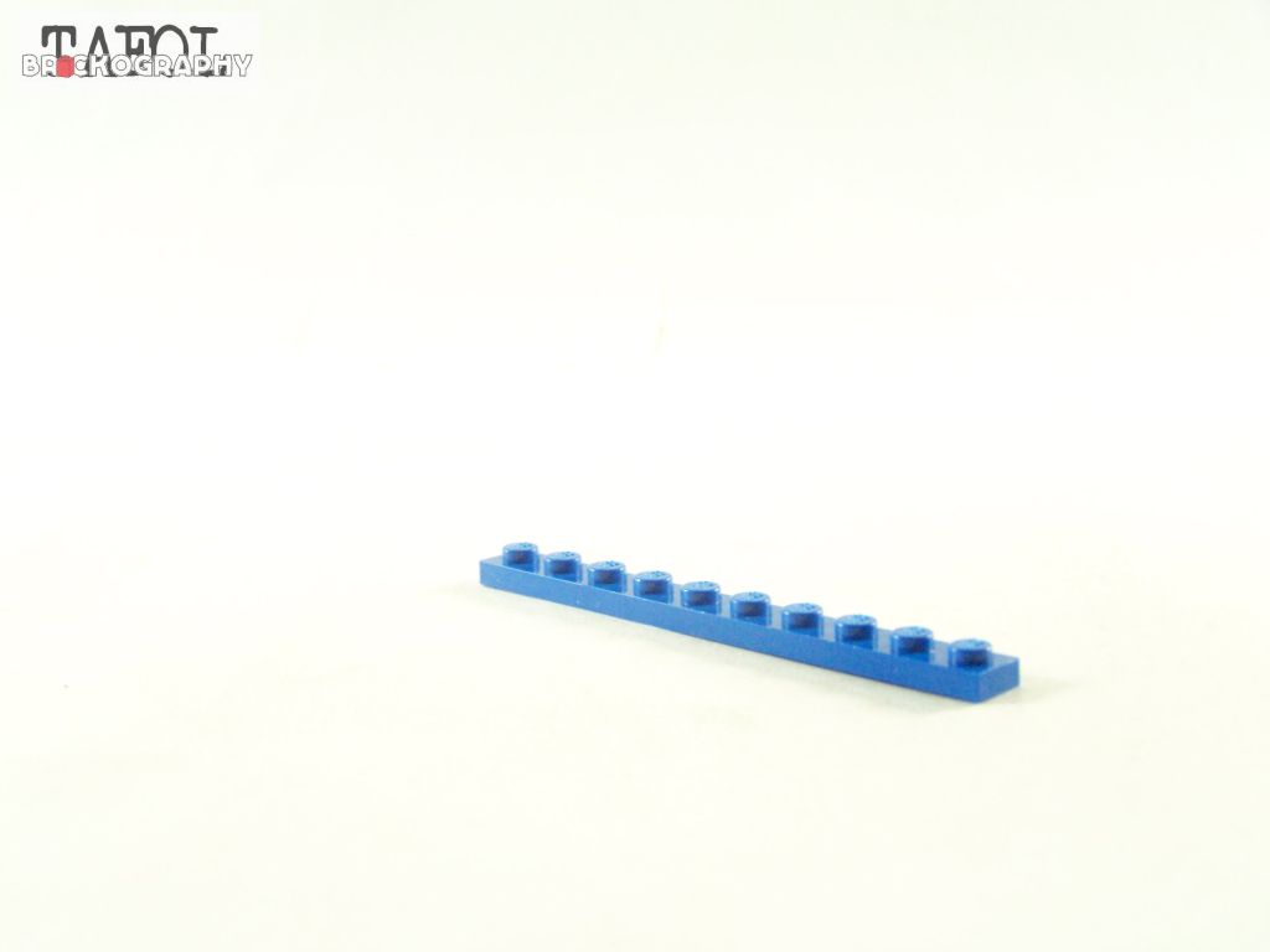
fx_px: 2348
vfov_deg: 22.9
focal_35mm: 64
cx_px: 635
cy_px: 476
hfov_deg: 30.3
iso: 400
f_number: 3.2
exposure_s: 1/60
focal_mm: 10.7
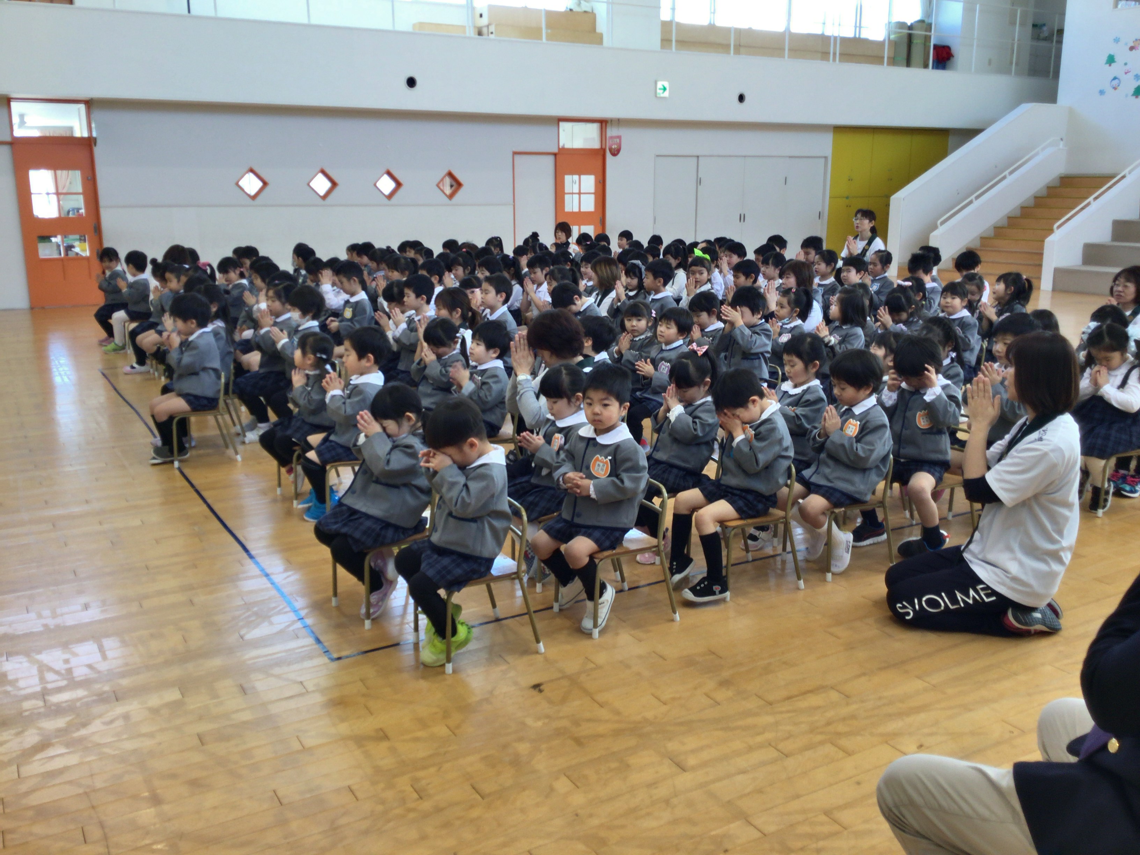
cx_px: 570
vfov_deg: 45.4
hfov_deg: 58.4
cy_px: 428
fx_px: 1021
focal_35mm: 31
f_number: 2.4
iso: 25
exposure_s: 1/30
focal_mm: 3.3
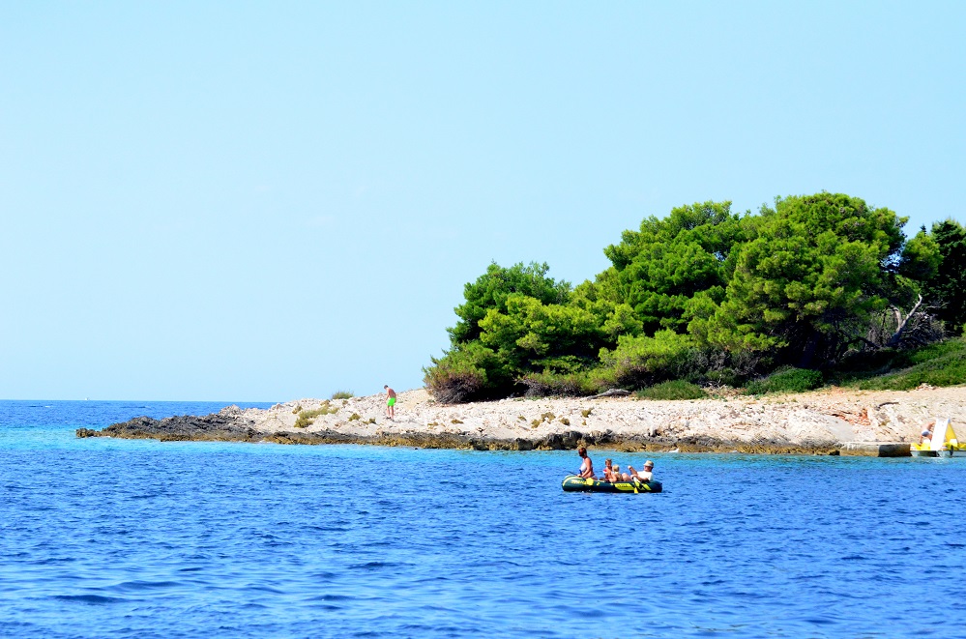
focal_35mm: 129
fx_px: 3453
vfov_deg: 10.6
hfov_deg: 15.9
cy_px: 320
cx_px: 483
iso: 2500
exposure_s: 1/8000
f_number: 5.6
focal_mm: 86
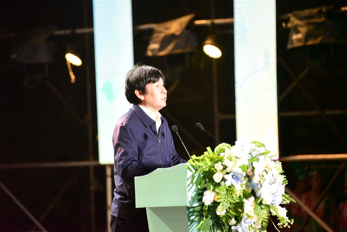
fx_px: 2893
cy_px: 116
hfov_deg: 6.9
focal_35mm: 300
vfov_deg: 4.6
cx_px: 174
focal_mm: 300
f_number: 5.6
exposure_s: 1/1000
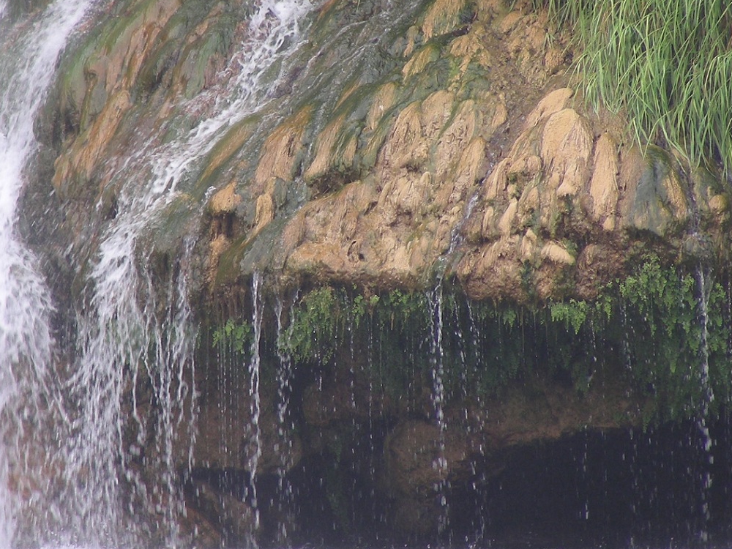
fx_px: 13978
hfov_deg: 3.0
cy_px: 199
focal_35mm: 661
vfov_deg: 2.3
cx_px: 292
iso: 50
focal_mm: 63.3
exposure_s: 1/121
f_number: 3.5
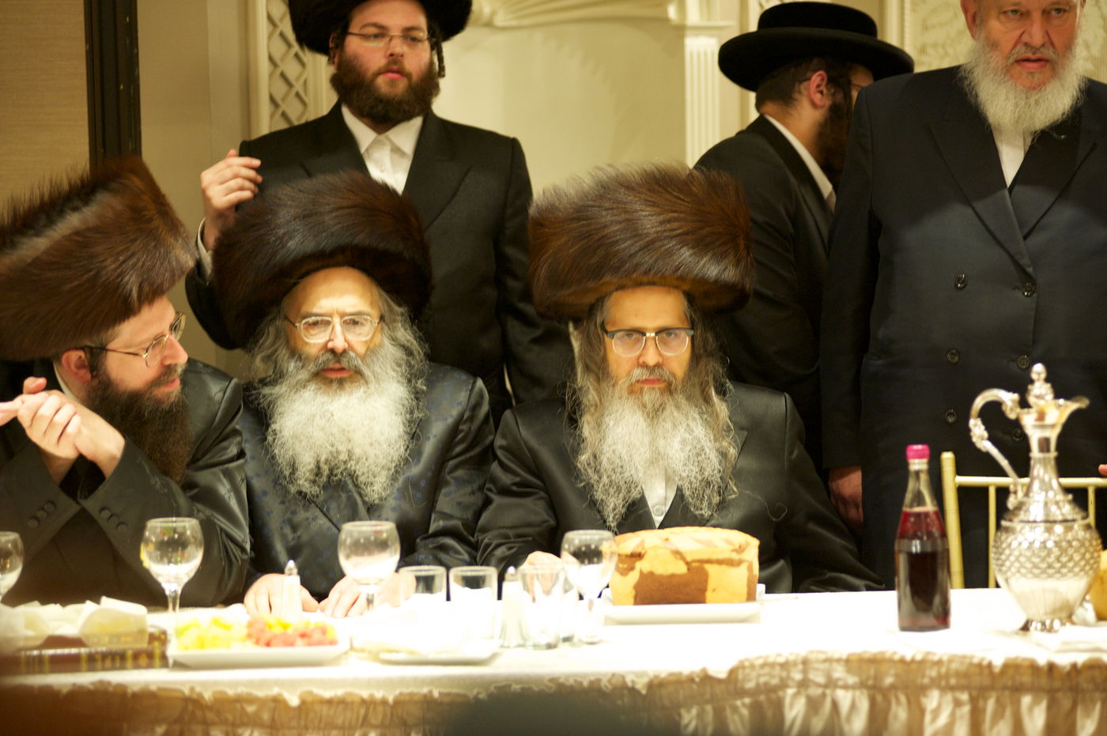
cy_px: 368
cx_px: 554
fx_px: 3840
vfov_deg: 10.9
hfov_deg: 16.4
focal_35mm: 125
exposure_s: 1/100
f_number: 2.8
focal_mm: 125
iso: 3200
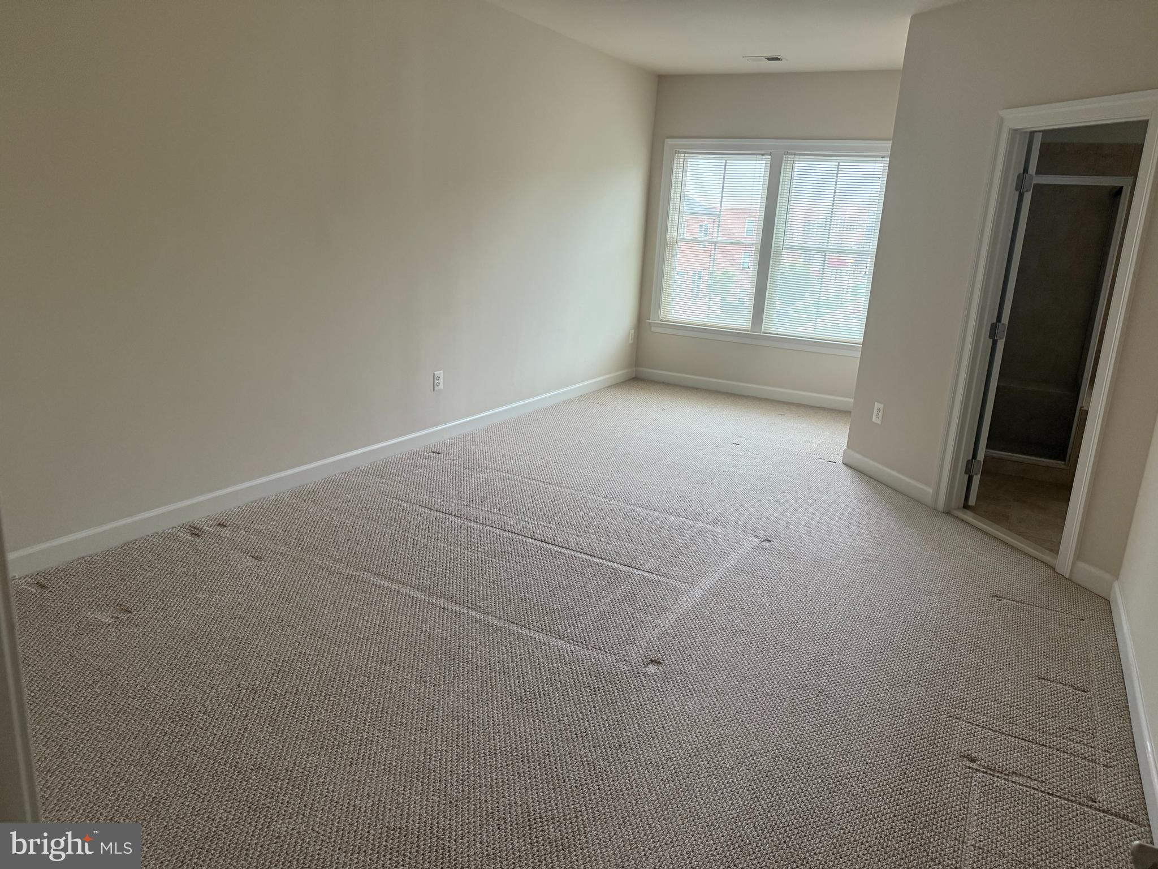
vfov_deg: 56.8
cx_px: 579
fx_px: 803
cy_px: 434
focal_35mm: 24
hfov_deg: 71.6
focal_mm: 6.76
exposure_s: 1/60
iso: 400
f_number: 1.78
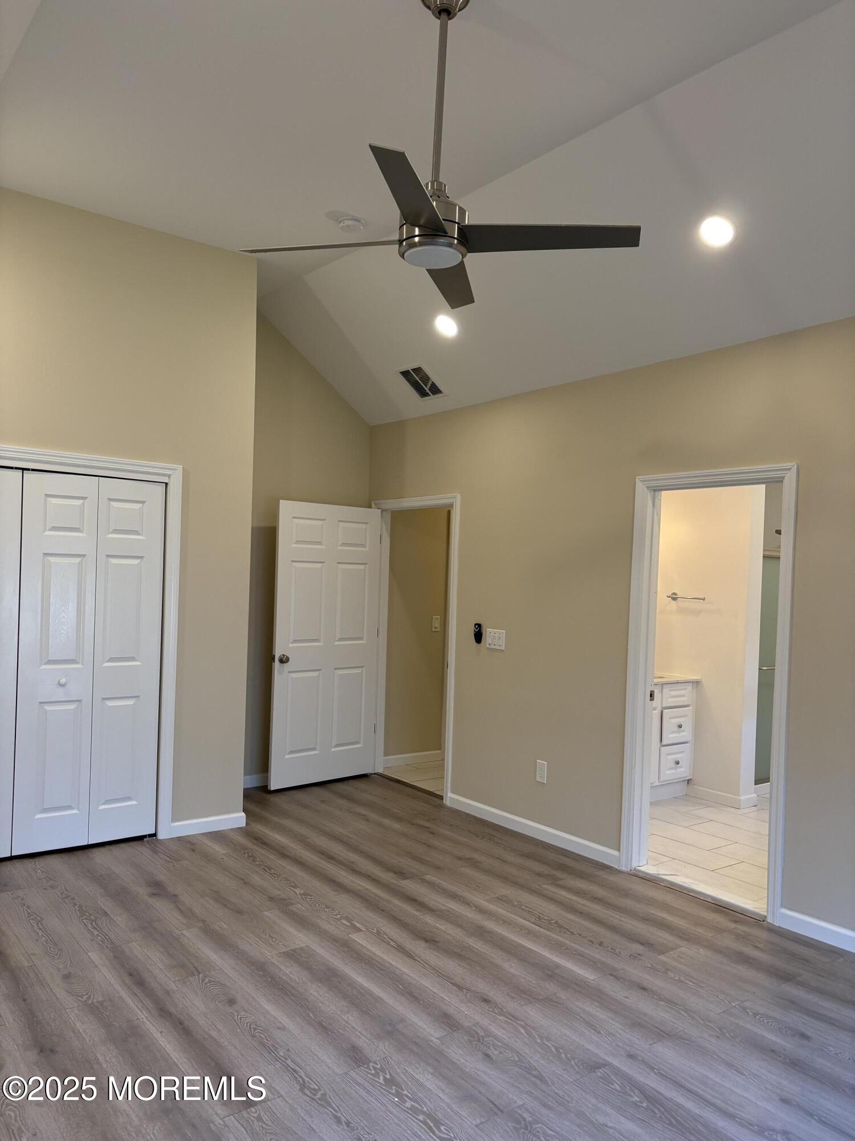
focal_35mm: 26
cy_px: 570
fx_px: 856
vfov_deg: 67.3
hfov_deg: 53.1
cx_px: 428
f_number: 1.6
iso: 125
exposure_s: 1/121
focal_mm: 5.96
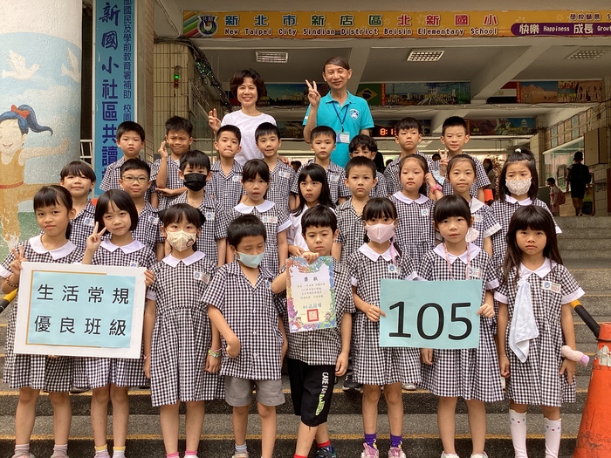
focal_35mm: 31
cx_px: 306
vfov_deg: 45.4
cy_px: 229
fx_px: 547
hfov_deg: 58.4
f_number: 2.4
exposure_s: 1/120
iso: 32
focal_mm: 3.3
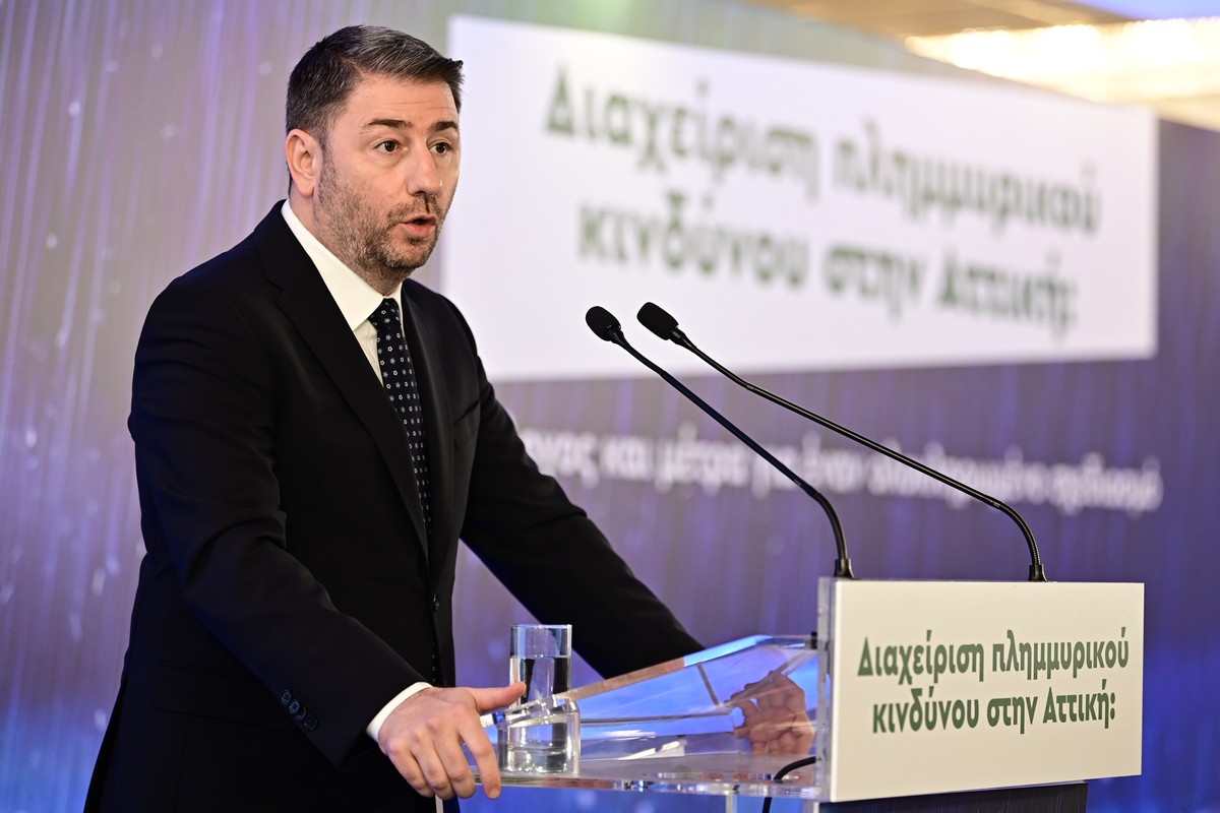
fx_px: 4066
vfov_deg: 11.4
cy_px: 406
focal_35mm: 120
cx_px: 610
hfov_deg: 17.1
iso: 1600
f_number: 2.8
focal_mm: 120
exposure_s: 1/250
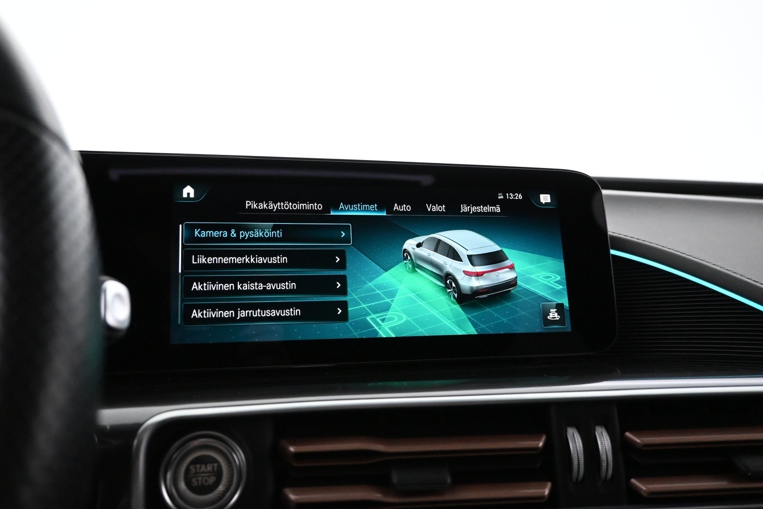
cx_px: 349
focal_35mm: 29
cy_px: 234
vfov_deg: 44.9
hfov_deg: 63.6
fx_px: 615
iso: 4500
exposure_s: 1/60
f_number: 3.5
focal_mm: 16
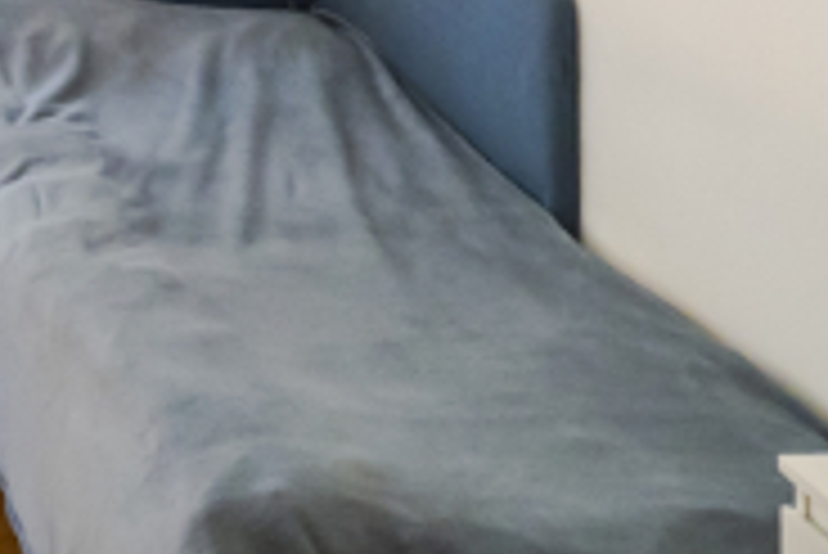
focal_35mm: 79
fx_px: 1818
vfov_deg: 15.2
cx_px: -378
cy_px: -419
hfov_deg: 21.8
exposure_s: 1/125
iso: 400
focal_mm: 7
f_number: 4
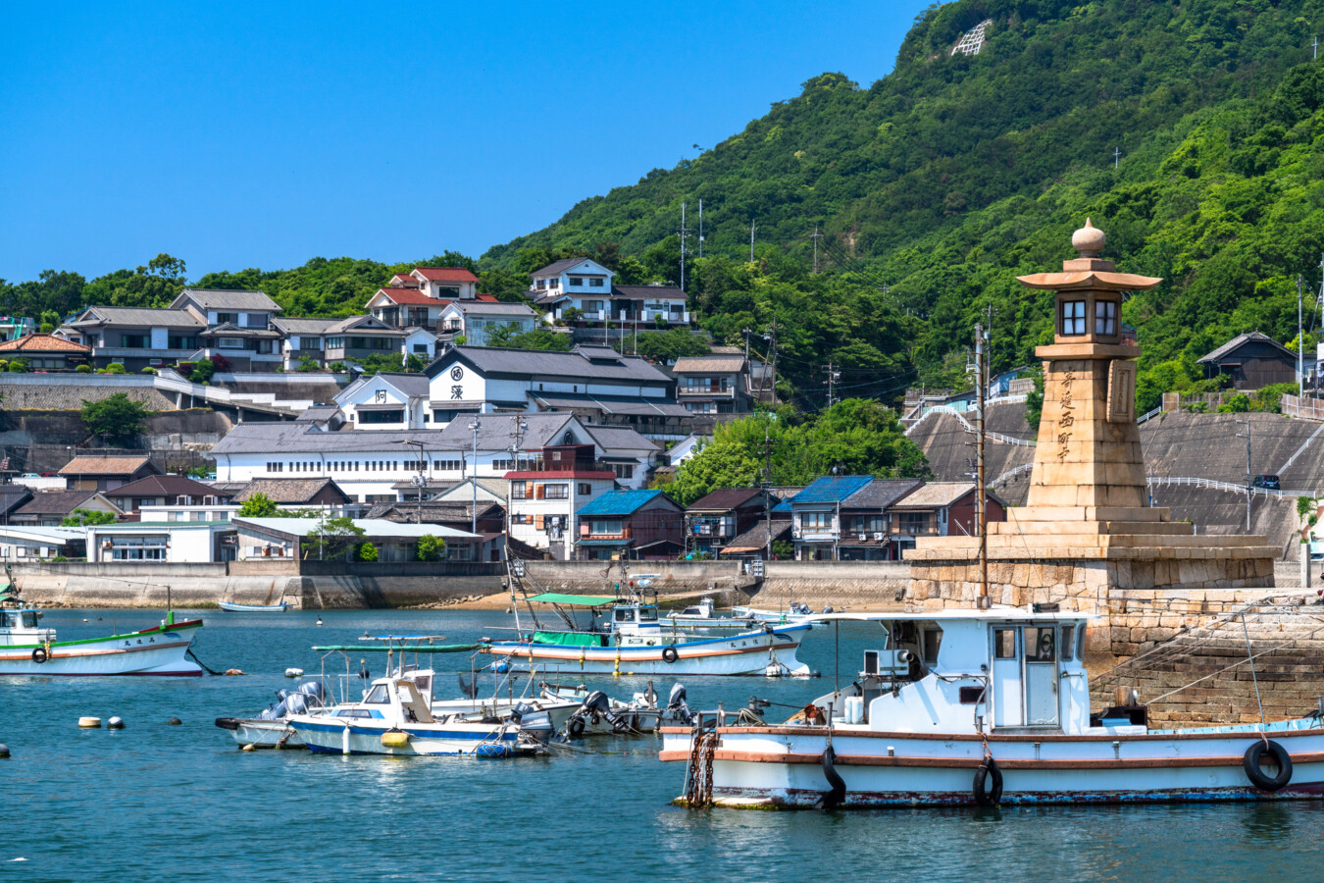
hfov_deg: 14.3
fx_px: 5296
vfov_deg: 9.5
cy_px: 442
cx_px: 662
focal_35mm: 144
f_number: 8
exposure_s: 1/640
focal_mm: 144
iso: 320
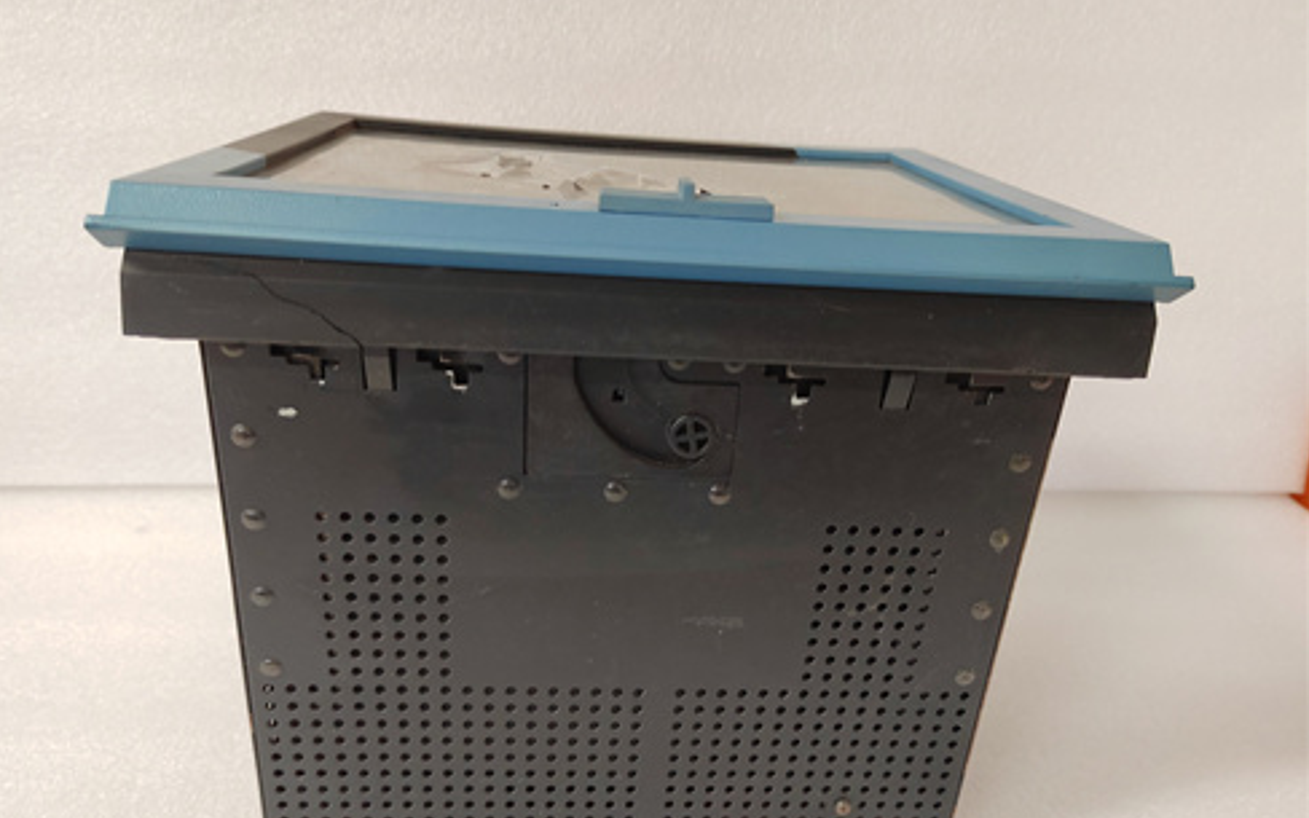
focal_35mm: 25
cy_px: 457
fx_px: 892
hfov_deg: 72.5
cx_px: 641
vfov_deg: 49.2
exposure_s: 1/50
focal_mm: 5.52
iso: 1622
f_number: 1.9
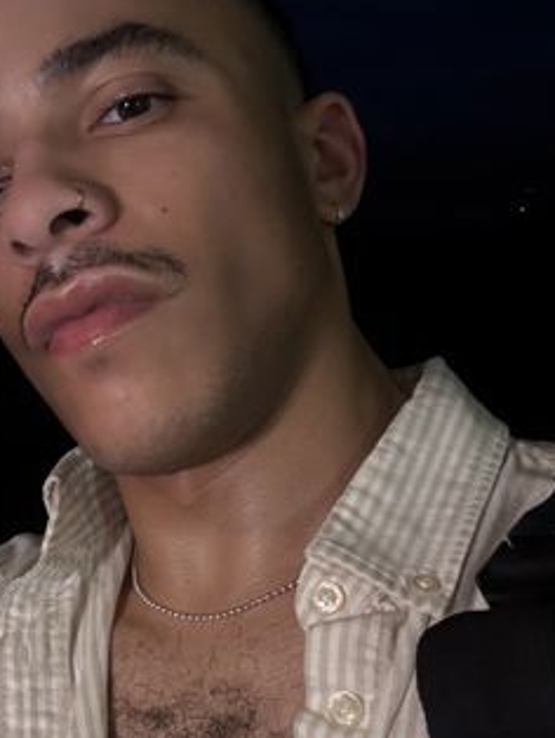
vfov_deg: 34.3
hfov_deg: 25.5
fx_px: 1196
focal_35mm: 56
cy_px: 401
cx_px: 87
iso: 320
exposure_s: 1/30
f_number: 1.9
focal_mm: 2.69
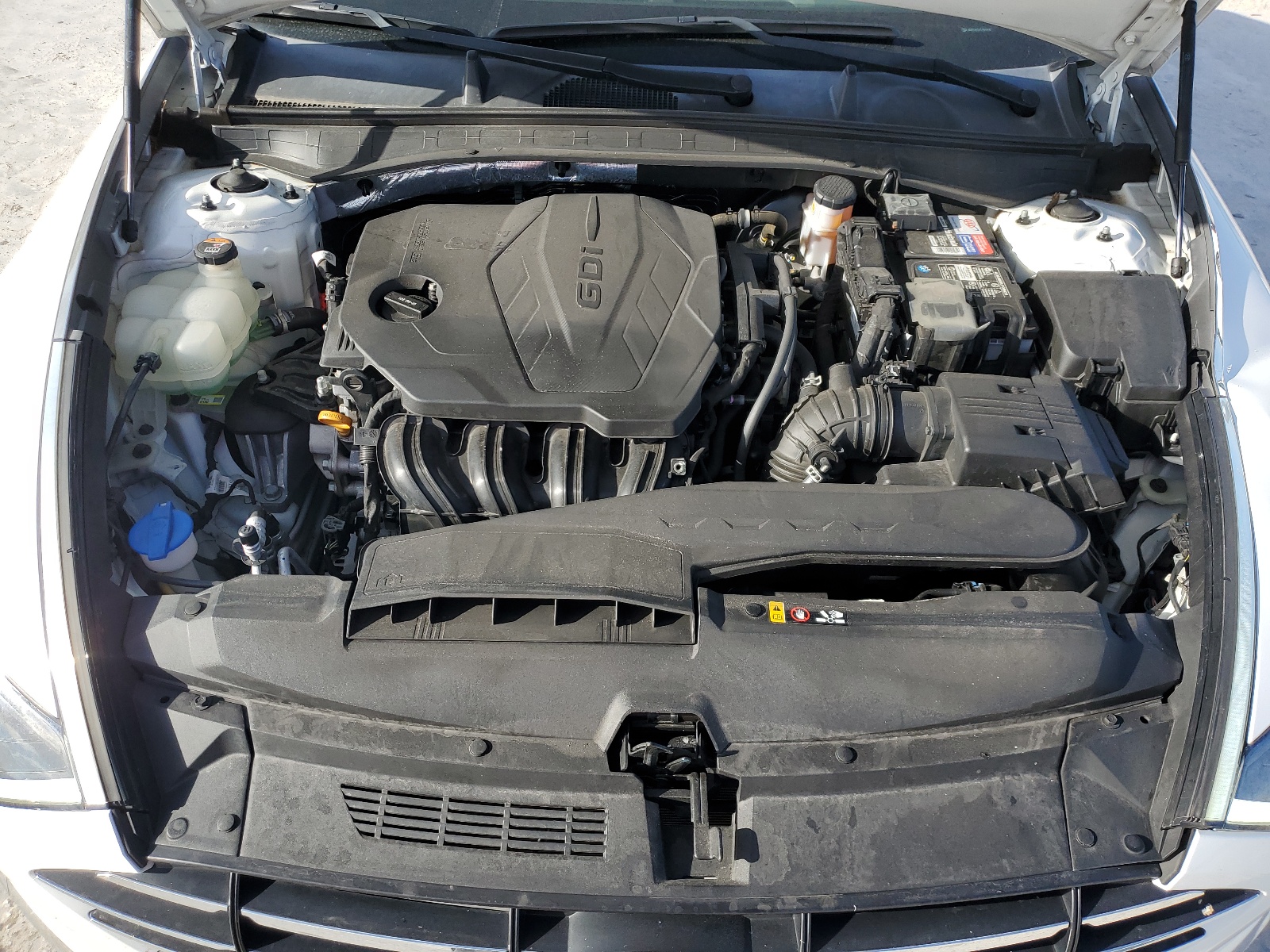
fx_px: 954
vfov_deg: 53.1
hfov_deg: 67.3
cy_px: 476
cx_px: 635
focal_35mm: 26
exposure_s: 1/1667
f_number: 1.5
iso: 50
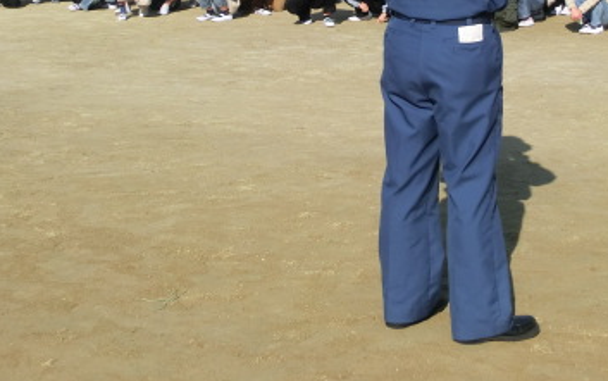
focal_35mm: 98
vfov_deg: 13.2
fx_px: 1625
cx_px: 396
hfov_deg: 21.1
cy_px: -2
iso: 80
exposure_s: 1/800
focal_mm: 9.09
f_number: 4.4
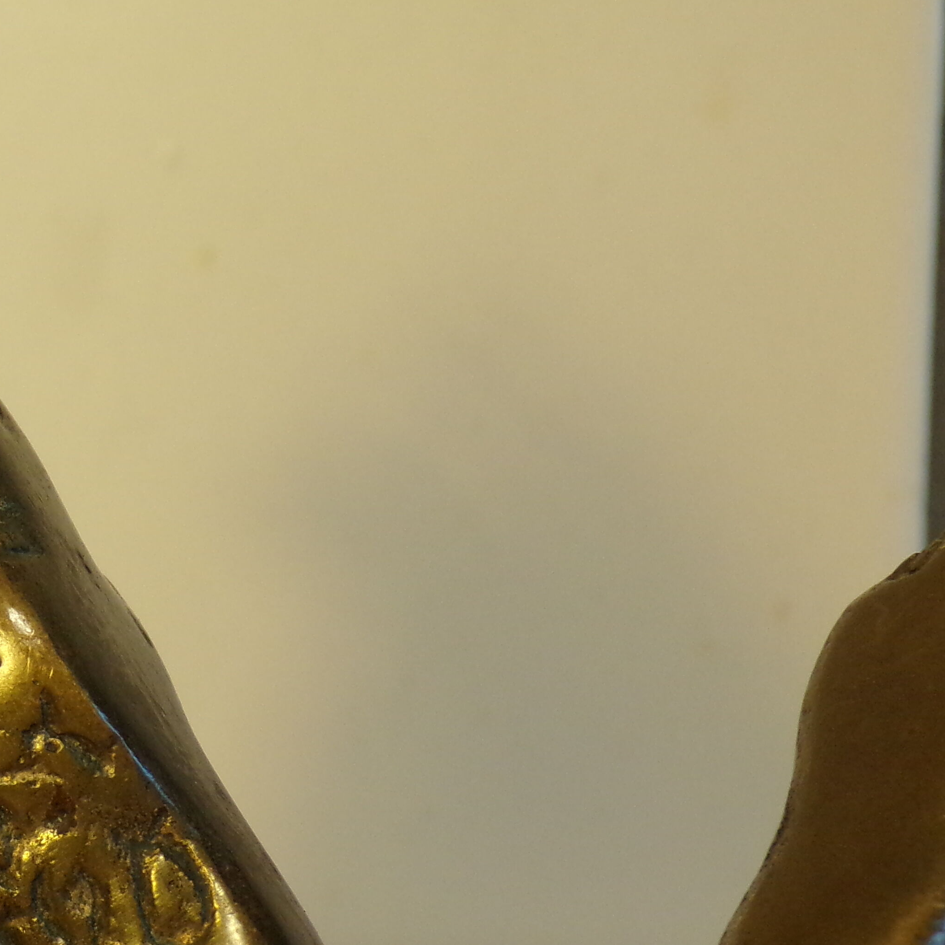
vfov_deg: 13.5
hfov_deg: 13.3
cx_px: -58
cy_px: 700
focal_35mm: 129
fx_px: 3984
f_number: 3.8
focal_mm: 11.6
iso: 200
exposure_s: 1/56
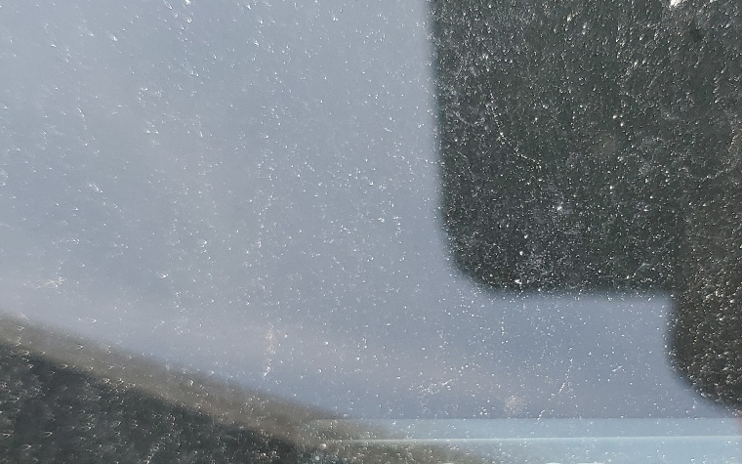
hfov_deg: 35.0
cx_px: 450
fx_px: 1173
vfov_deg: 22.1
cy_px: 360
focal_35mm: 58
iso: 50
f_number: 1.5
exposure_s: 1/500
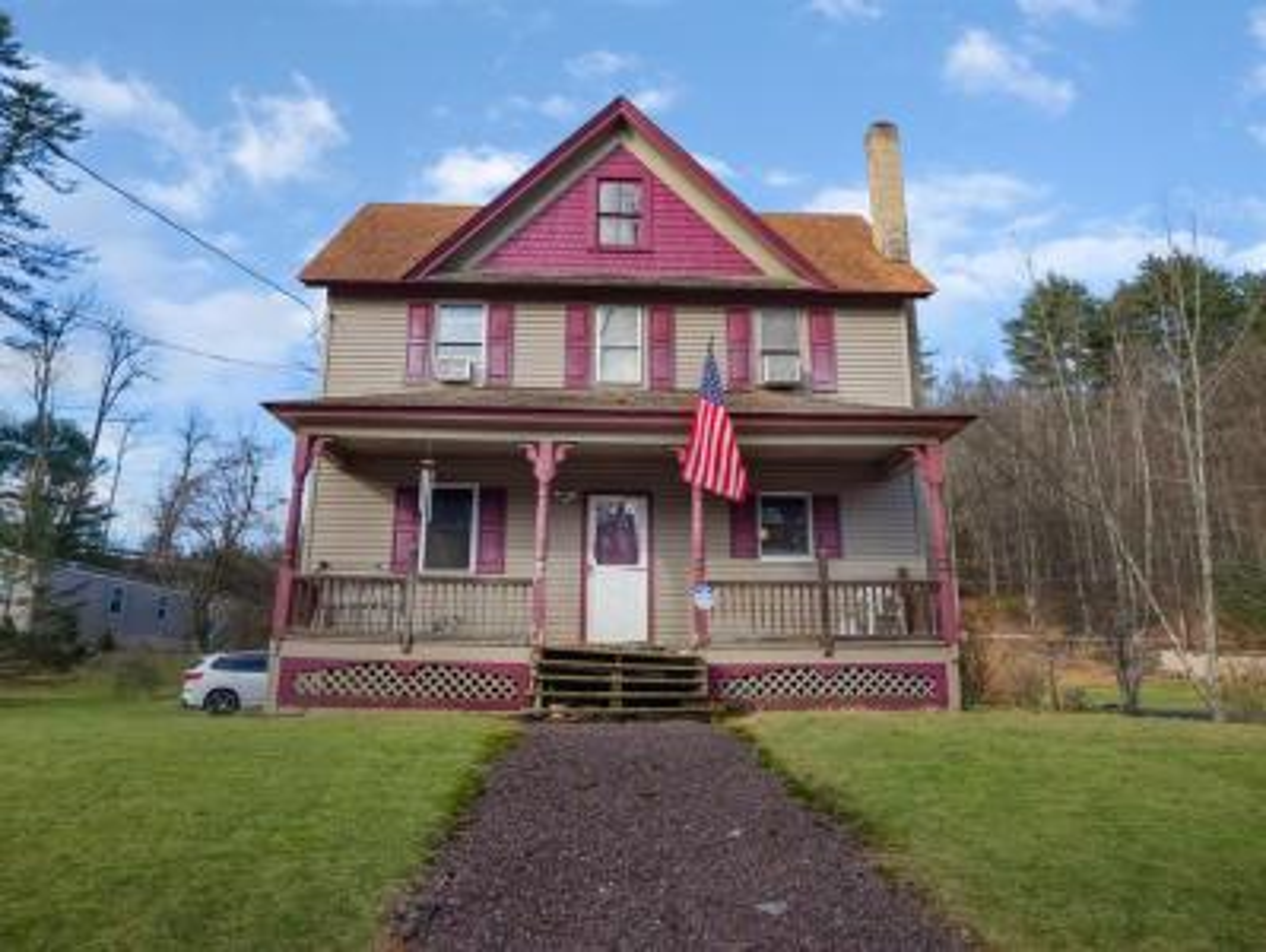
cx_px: 633
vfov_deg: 56.9
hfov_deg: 71.5
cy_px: 476
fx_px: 879
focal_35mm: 24
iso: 200
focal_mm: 12
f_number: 4
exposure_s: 1/1000
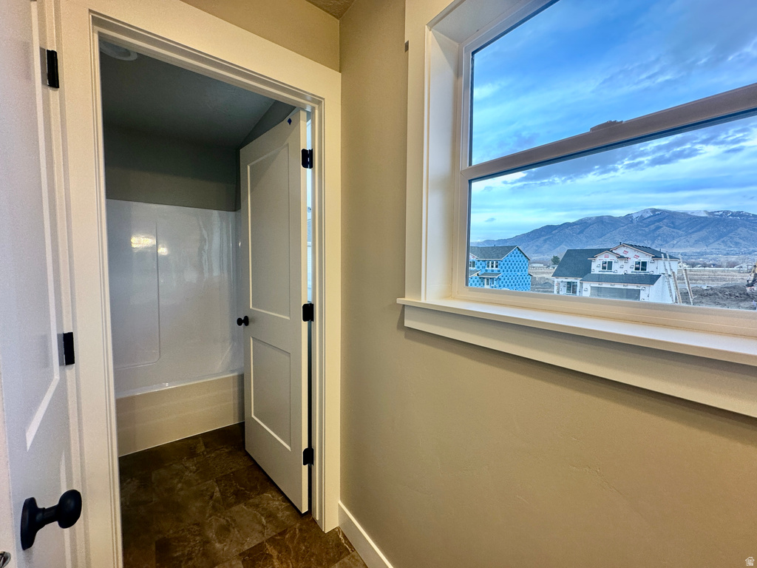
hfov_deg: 102.1
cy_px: 284
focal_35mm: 14
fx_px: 306
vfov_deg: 85.7
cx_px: 378
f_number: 2.2
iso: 80
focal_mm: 2.22
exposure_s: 1/120
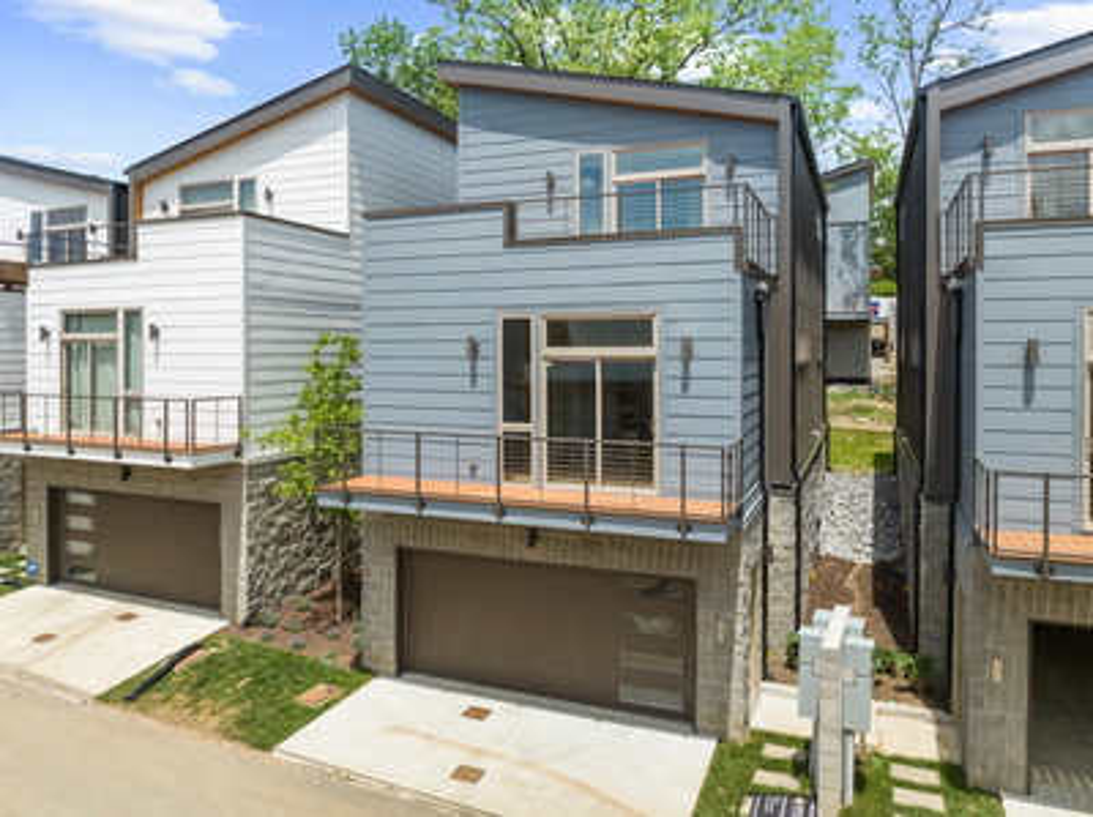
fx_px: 757
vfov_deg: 56.7
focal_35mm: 24
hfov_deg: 71.7
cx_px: 546
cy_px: 408
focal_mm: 12.29
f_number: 2.8
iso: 100
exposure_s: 1/800
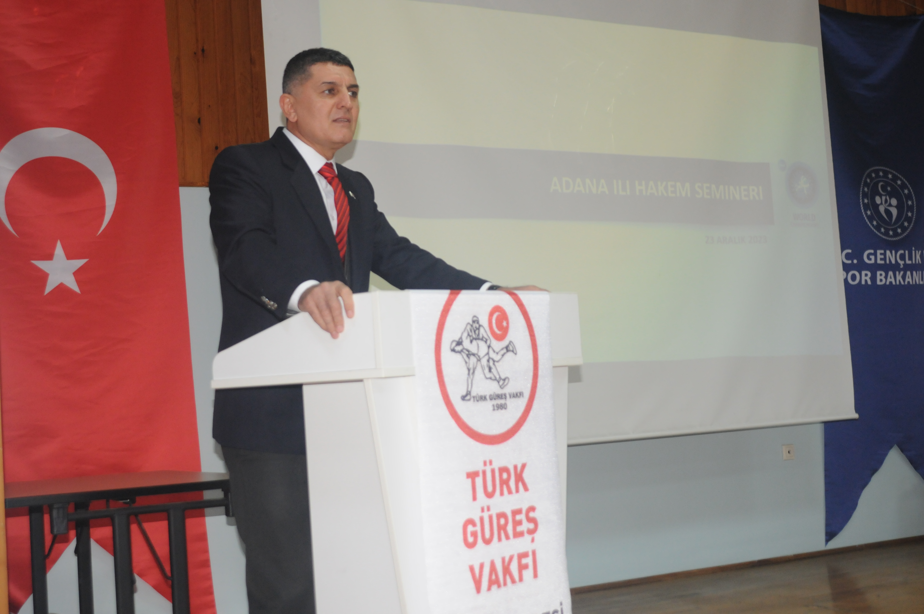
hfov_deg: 35.1
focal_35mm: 57
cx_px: 462
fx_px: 1461
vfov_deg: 23.7
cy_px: 307
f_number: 5
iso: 1000
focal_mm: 38
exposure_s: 1/60
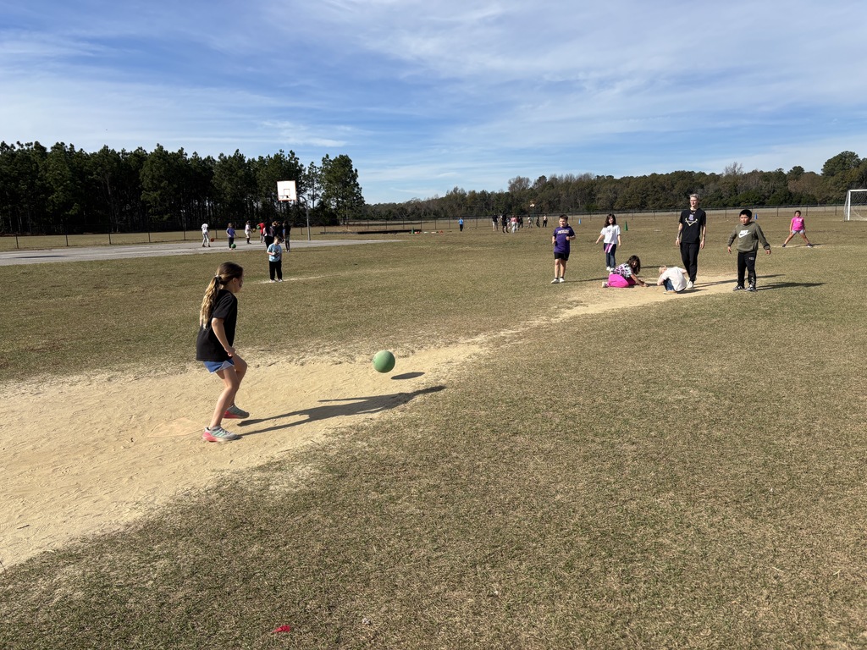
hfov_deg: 67.3
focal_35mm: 26
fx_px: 651
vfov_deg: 53.1
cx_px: 434
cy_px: 325
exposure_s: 1/3788
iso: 50
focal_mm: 5.96
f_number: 1.6
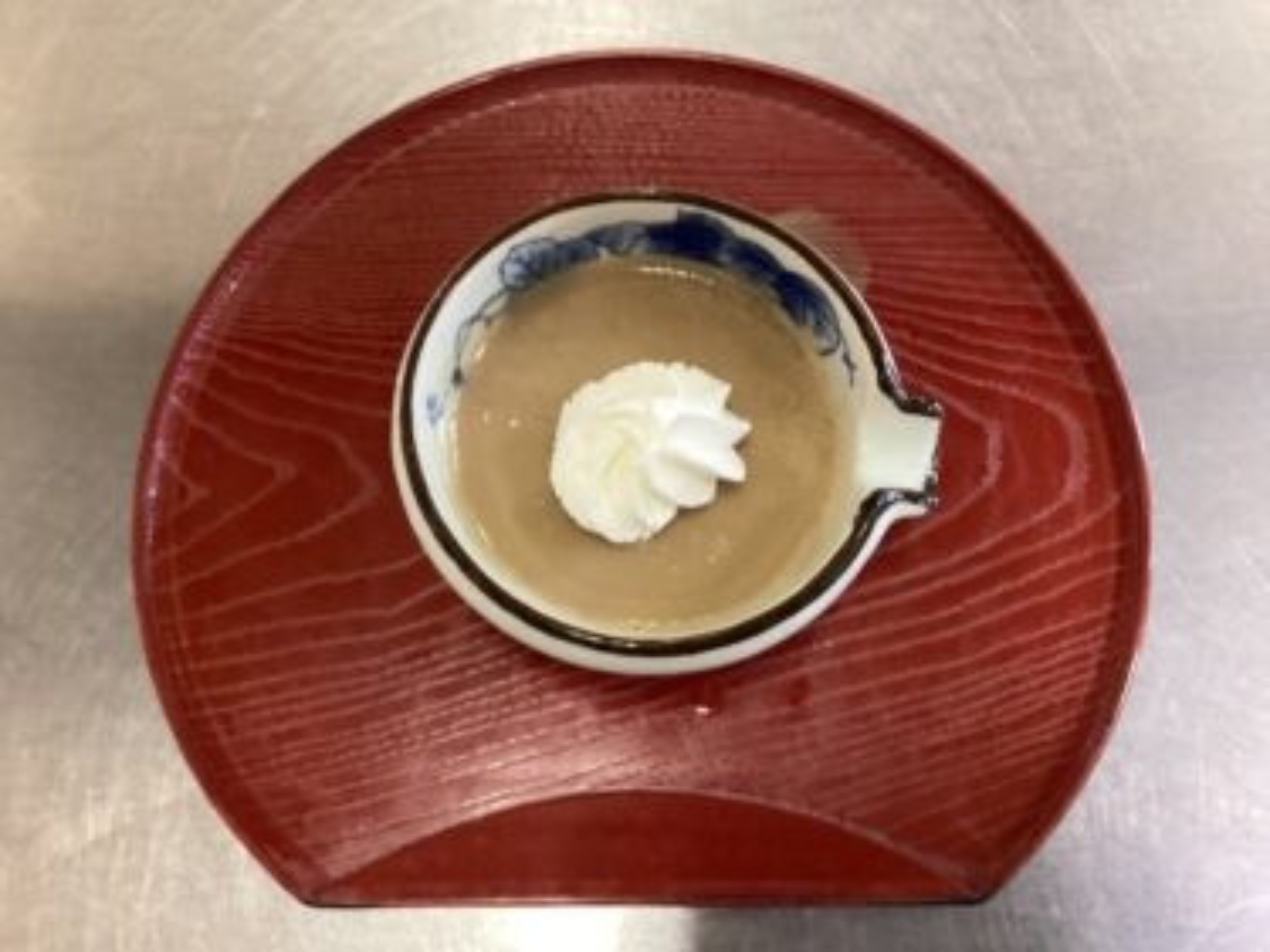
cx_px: 635
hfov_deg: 58.4
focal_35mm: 31
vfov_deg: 45.4
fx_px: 1137
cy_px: 476
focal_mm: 3.3
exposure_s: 1/40
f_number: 2.4
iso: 250
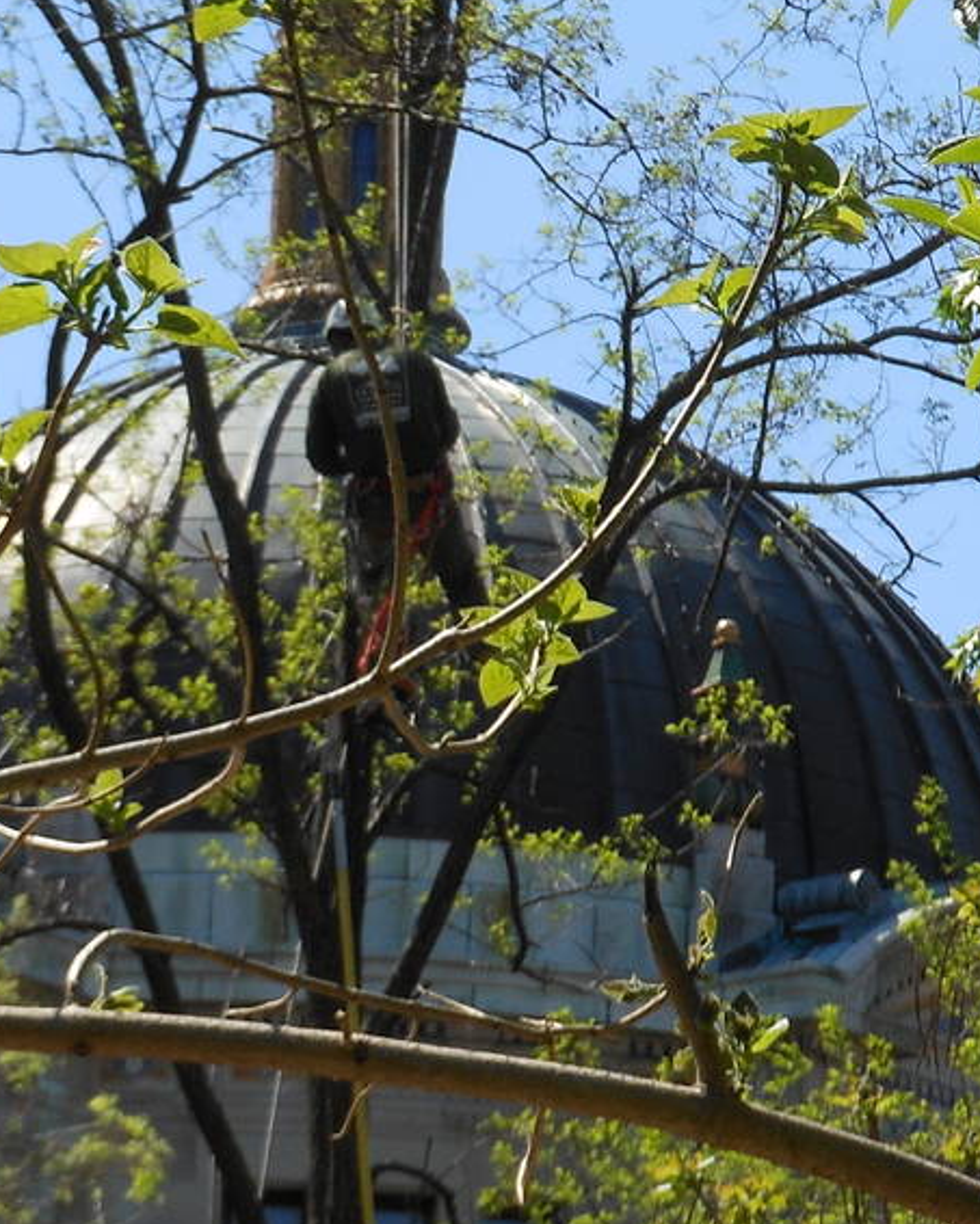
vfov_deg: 8.1
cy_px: 614
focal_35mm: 240
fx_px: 8699
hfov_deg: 6.4
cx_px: 281
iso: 80
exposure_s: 1/320
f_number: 5.3
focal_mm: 15.6
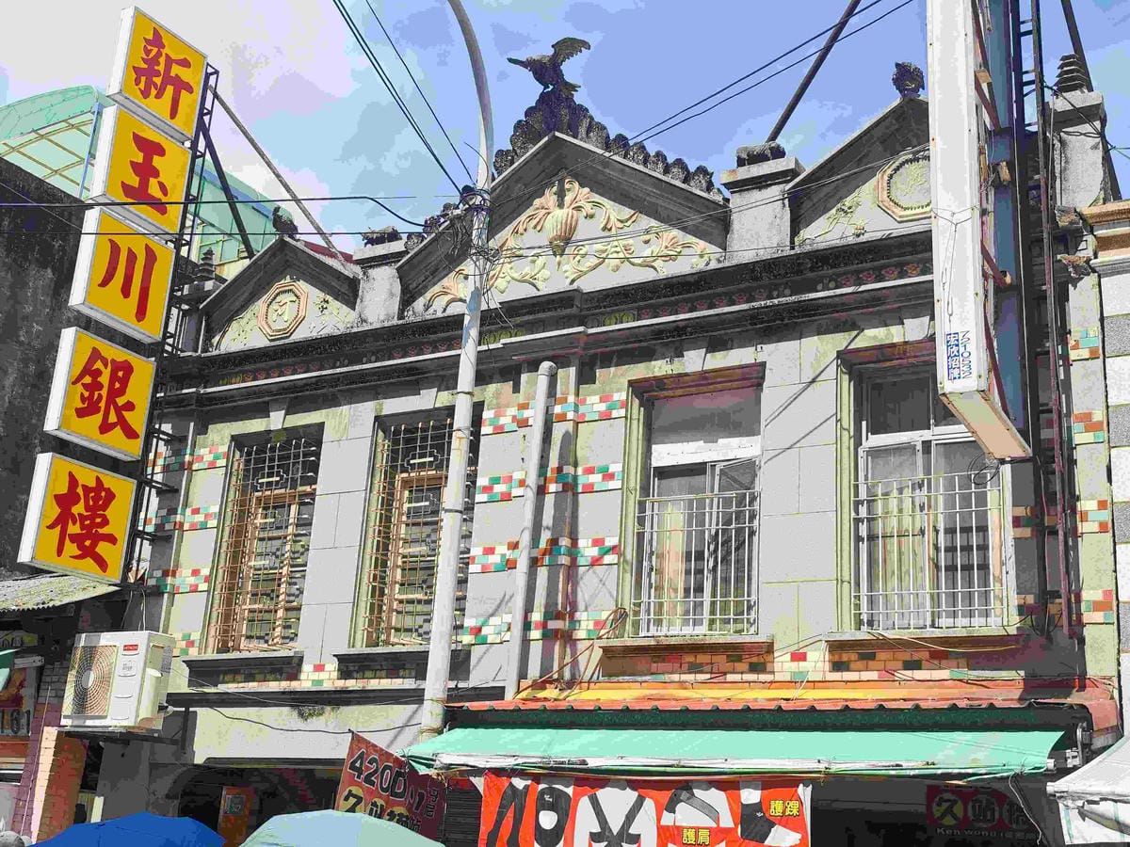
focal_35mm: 39
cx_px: 565
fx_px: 1273
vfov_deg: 36.8
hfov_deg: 47.9
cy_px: 424
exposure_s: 1/1672
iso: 51
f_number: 2
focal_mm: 8.72
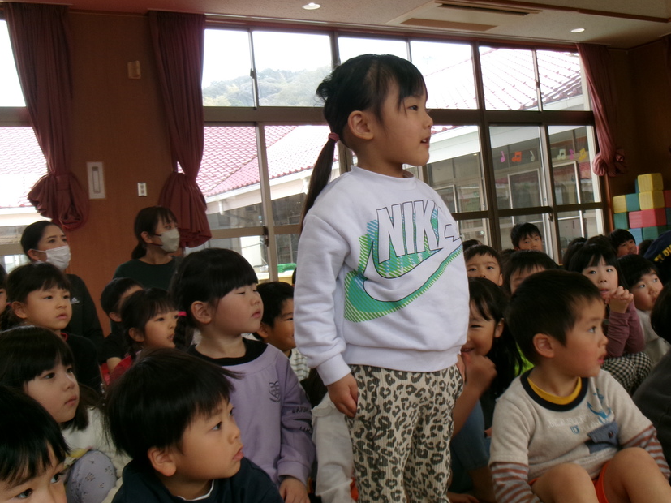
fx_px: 1008
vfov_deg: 28.0
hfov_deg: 36.8
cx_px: 381
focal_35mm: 52
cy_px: 221
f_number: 4.7
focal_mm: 7.8
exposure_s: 1/70
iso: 100
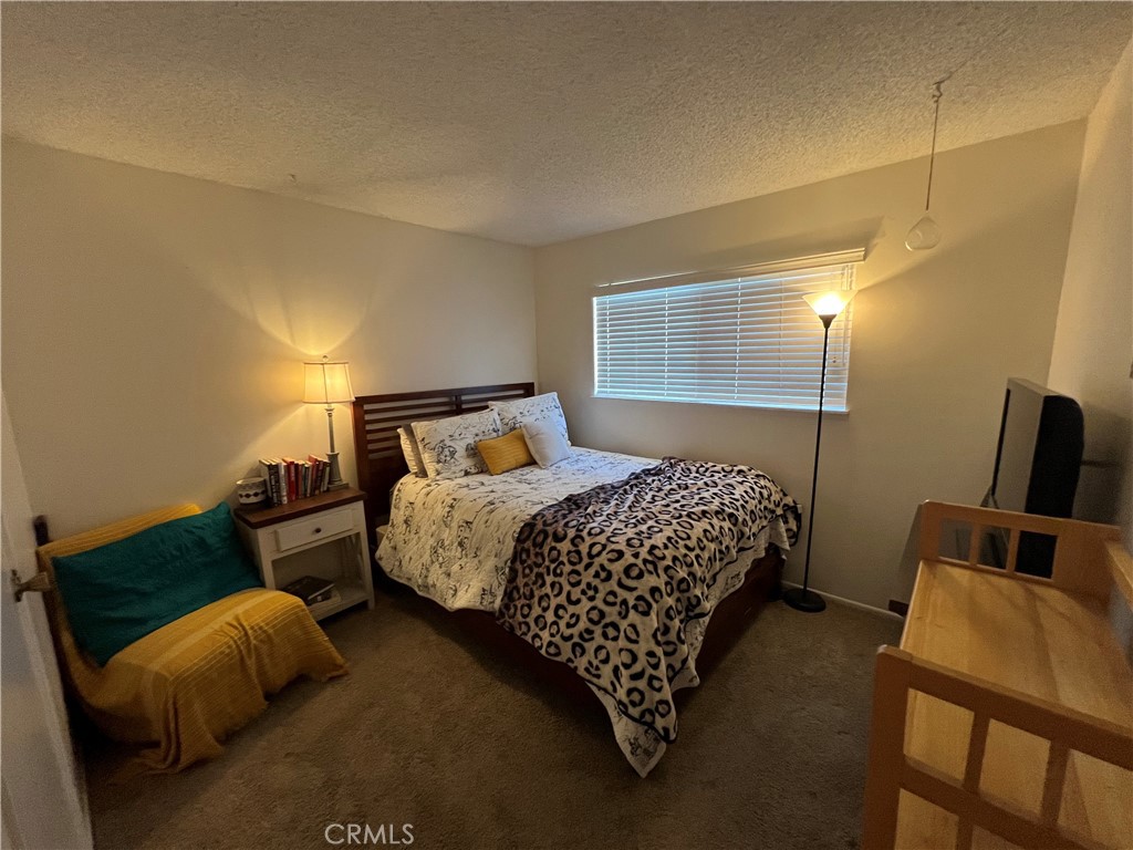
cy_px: 425
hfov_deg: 106.2
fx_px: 425
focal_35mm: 13
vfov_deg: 89.9
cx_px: 566
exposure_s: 1/60
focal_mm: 1.57
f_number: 1.8
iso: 320
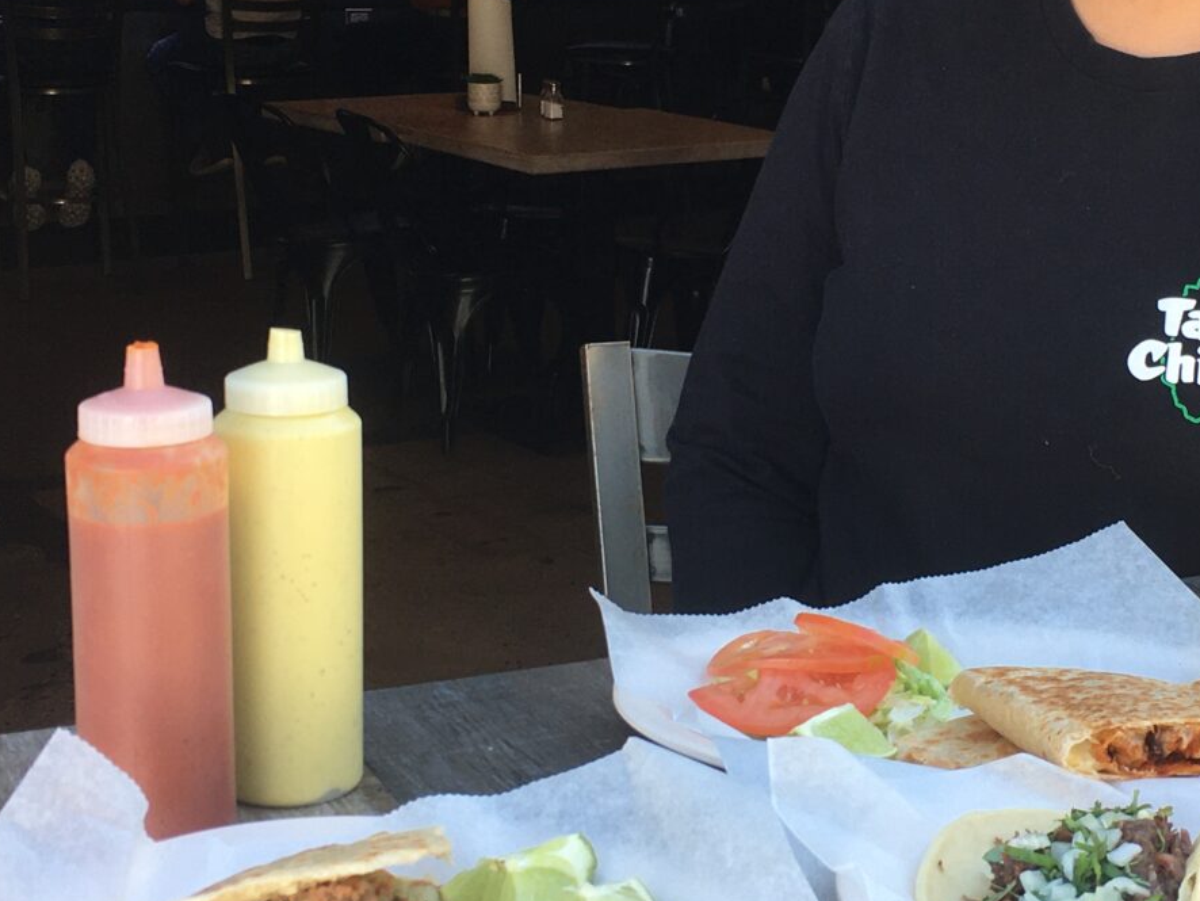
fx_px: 2323
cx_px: 830
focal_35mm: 67
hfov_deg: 28.7
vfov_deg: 21.9
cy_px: 397
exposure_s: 1/120
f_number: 2.2
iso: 25
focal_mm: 4.15
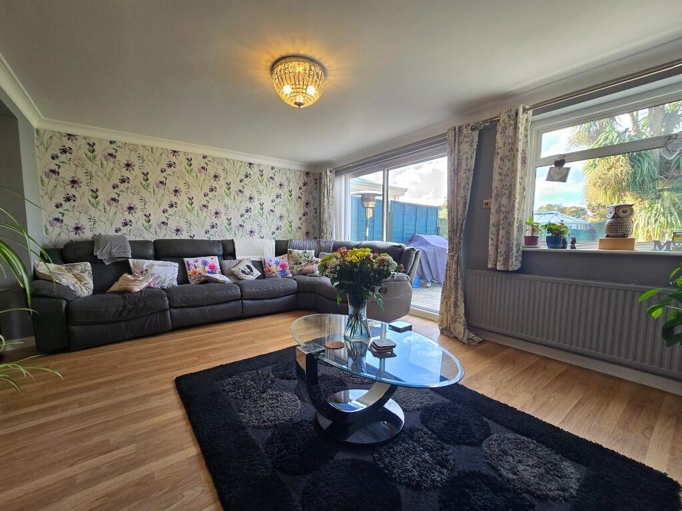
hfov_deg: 106.2
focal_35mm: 13
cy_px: 256
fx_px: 256
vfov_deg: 89.9
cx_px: 341
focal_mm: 2.2
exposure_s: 1/60
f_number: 2.2
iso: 50
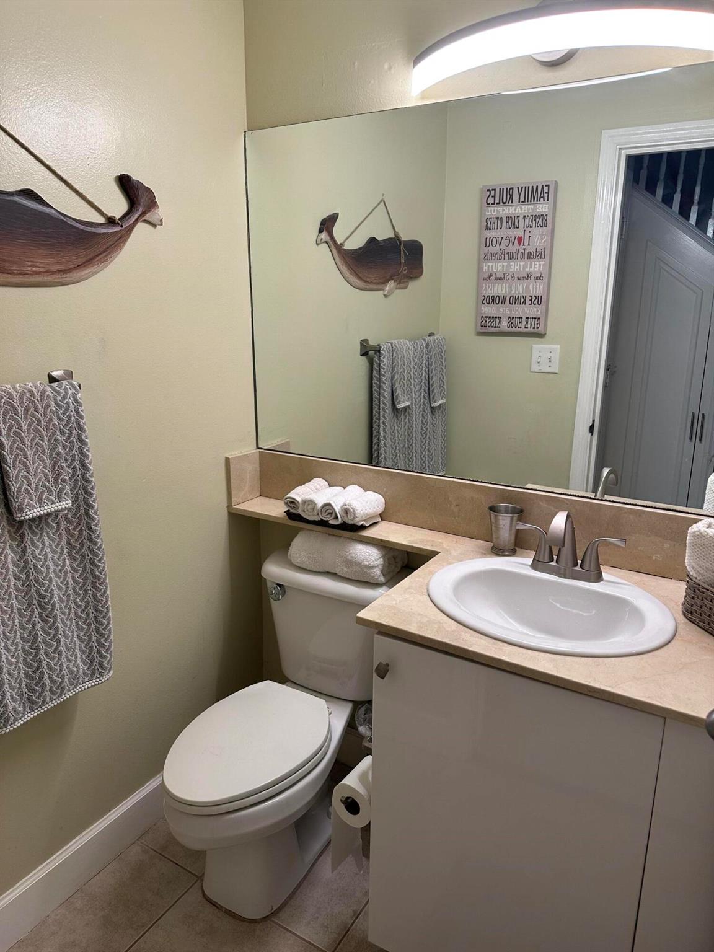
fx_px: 660
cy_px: 476
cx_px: 357
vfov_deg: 71.6
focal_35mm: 24
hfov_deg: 56.8
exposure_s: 1/60
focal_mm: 6.86
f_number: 1.78
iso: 125
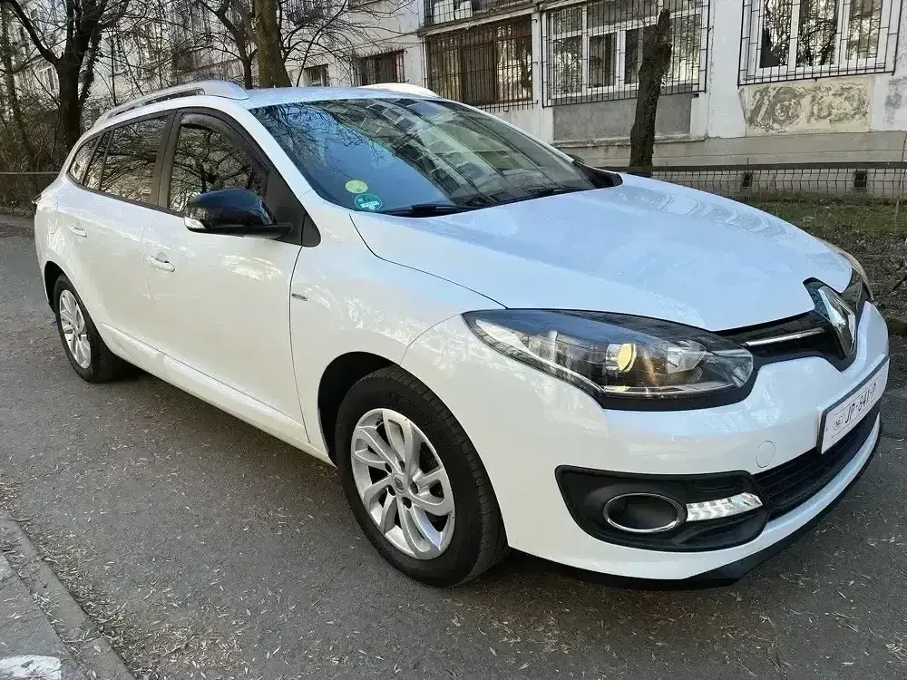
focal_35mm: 26
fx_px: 681
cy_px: 340
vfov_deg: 53.1
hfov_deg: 67.3
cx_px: 454
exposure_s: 1/608
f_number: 1.6
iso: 50
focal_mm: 5.1
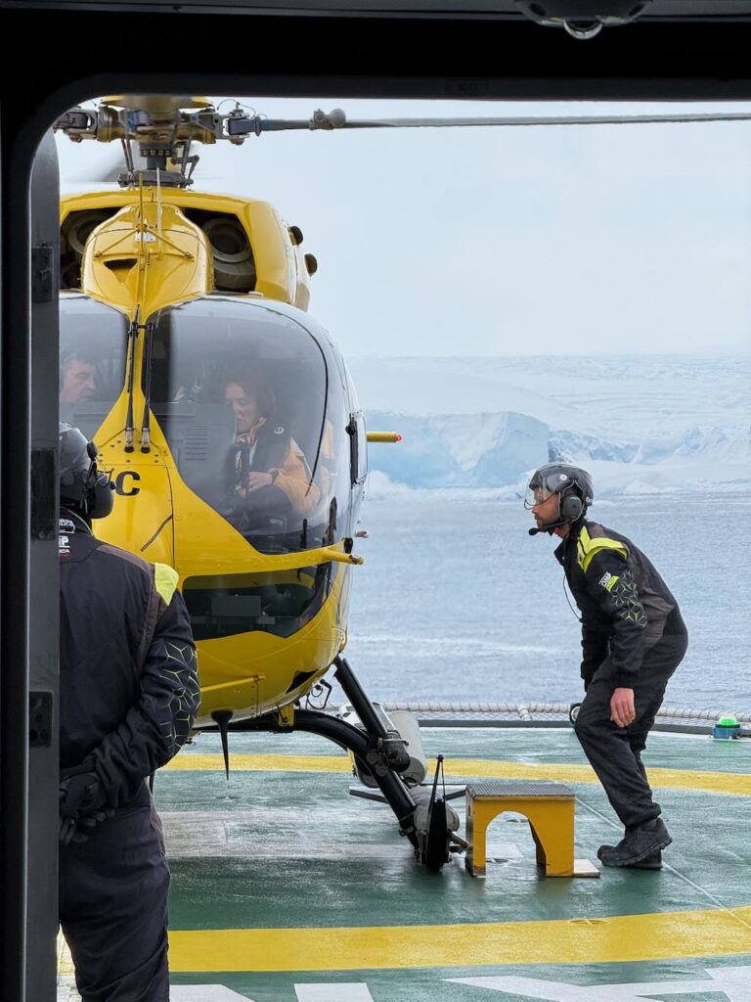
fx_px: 3471
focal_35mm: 120
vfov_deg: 16.4
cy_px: 501
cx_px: 376
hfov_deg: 12.3
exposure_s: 1/914
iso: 50
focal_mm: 15.66
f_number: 2.8
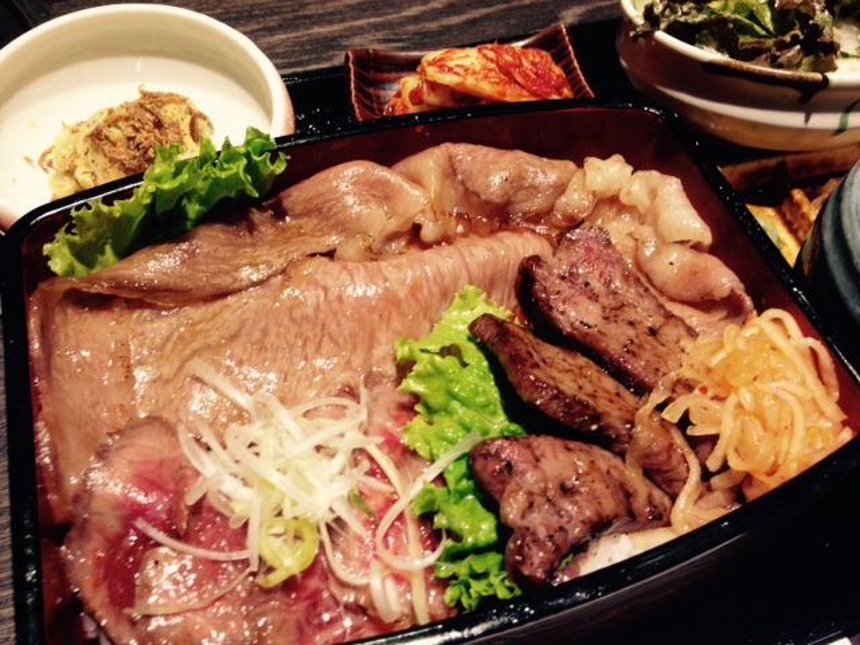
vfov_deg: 42.9
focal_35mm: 33
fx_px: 820
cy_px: 322
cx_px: 430
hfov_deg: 55.4
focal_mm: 4.12
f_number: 2.4
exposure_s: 1/20
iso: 64
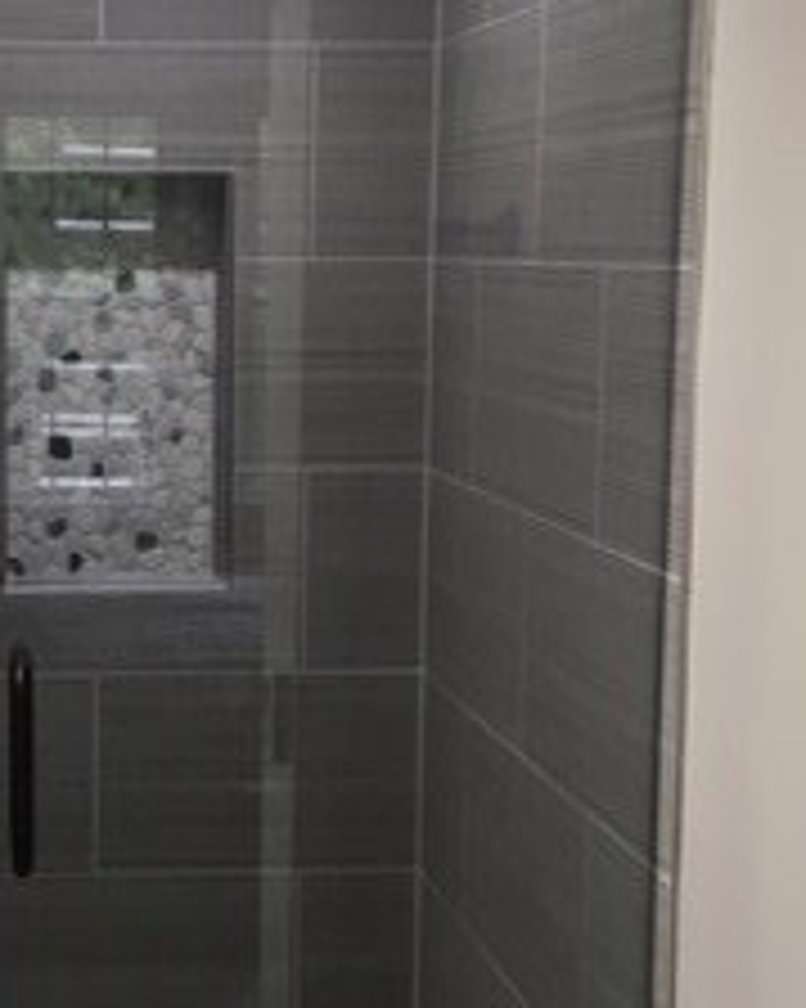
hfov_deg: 18.6
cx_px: 90
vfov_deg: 23.6
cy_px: 576
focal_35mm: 81
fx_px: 2417
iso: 50
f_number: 2.2
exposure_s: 1/30
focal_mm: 4.15
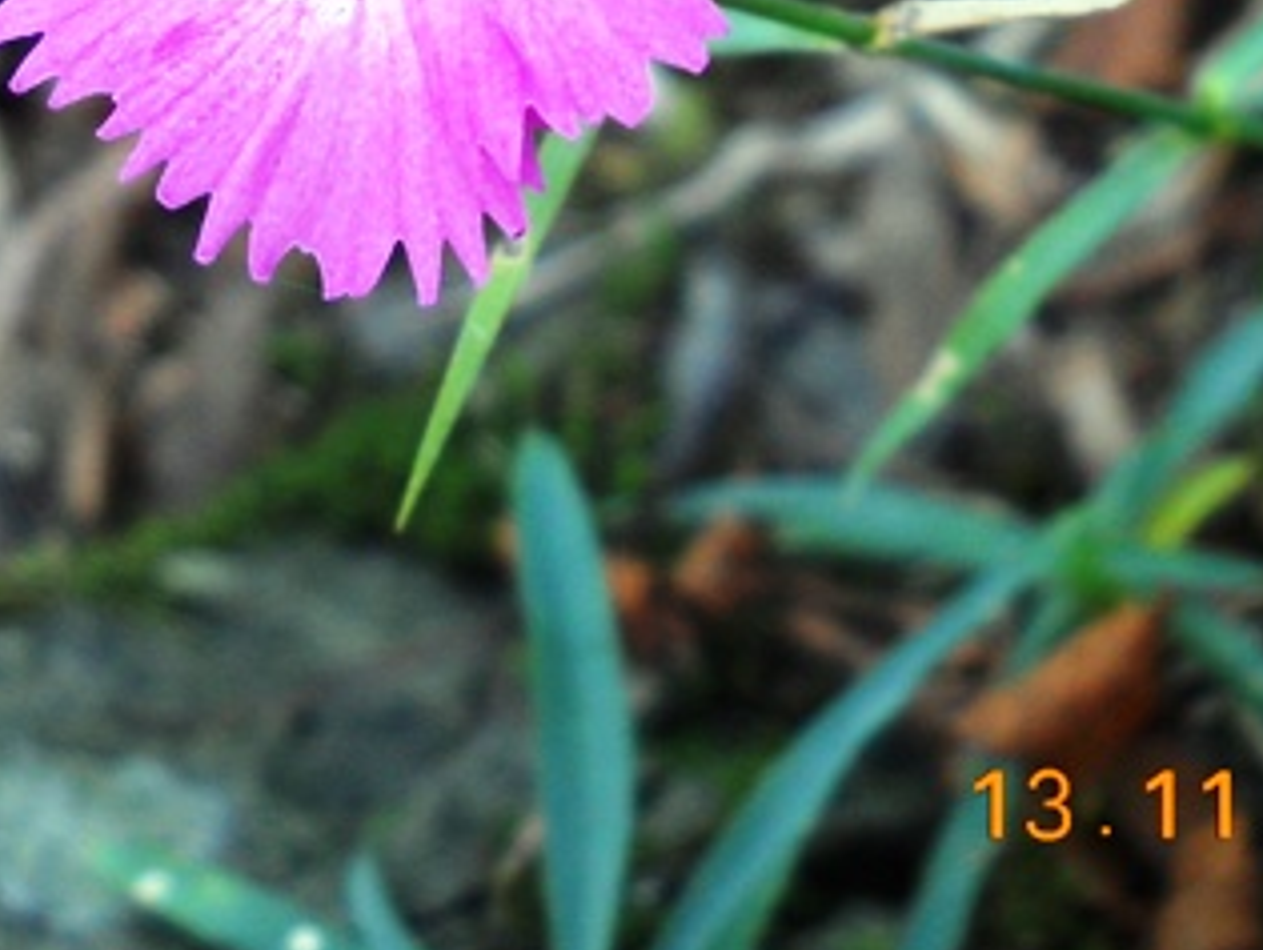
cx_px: 413
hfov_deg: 18.8
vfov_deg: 13.9
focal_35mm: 104
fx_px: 3799
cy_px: -160
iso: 125
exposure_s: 1/30
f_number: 3.1
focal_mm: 6.72
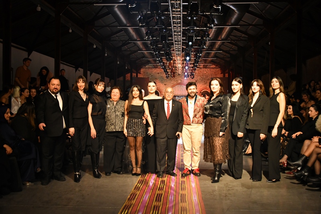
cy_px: 107
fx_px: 357
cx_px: 160
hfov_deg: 48.5
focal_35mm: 40
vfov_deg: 33.4
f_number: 5.6
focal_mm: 40
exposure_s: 1/200
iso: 3200
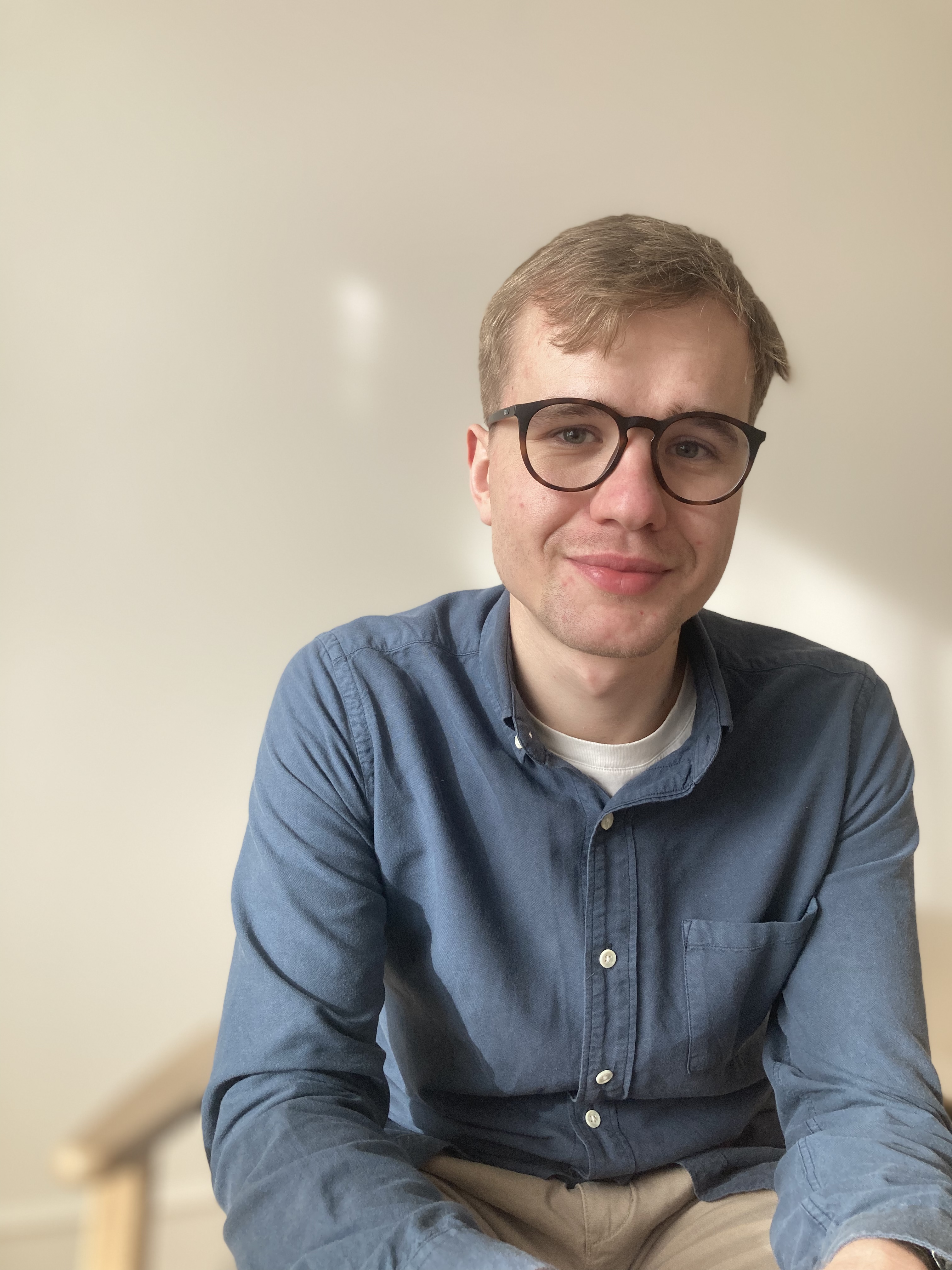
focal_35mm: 28
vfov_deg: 63.4
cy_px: 635
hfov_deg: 49.7
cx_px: 476
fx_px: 1027
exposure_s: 1/97
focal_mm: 3.99
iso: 80
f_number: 1.8
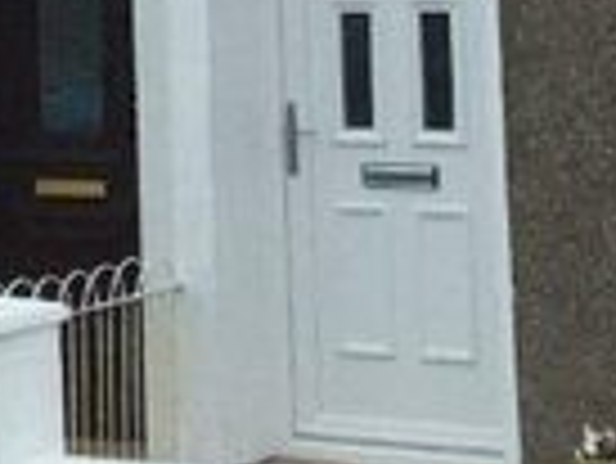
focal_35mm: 158
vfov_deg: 9.1
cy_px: -327
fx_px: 2814
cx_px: 63
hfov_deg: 12.4
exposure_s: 1/33
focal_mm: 3.3
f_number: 2.4
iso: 40
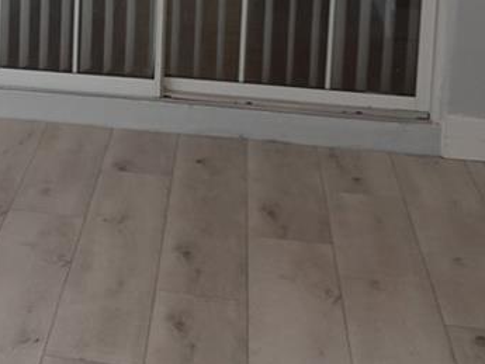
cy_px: -84
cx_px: -323
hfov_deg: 16.2
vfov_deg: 13.4
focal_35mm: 107
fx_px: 1500
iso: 125
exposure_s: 1/30
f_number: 2.8
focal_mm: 9
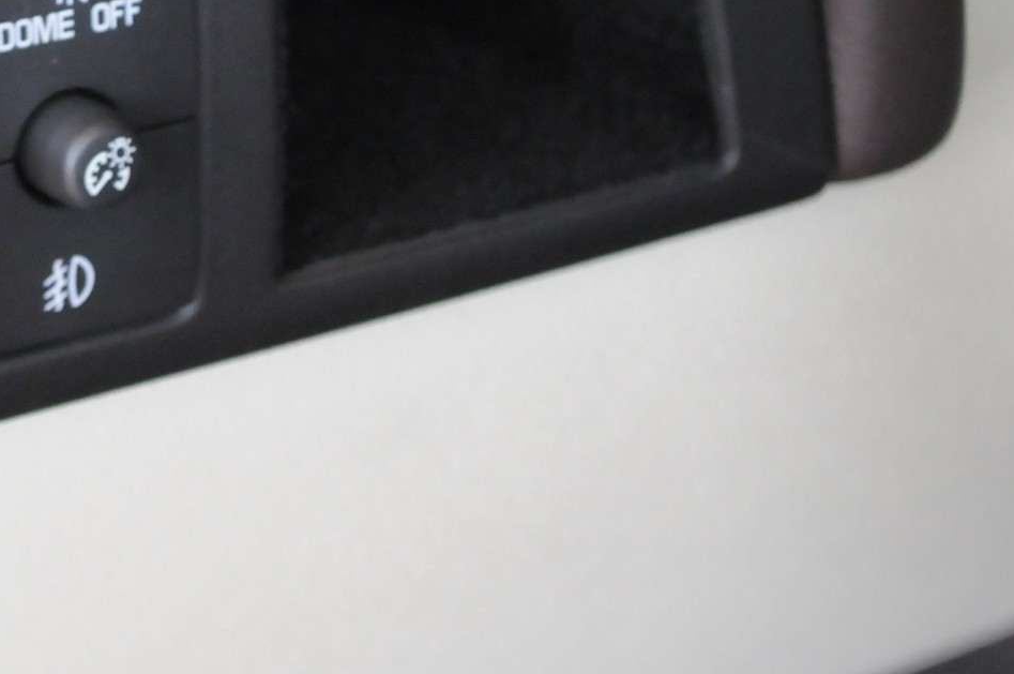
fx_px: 5570
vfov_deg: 6.9
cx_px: -257
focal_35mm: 198
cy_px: 98
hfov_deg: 10.2
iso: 2000
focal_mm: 50
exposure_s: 1/40
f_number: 5.6
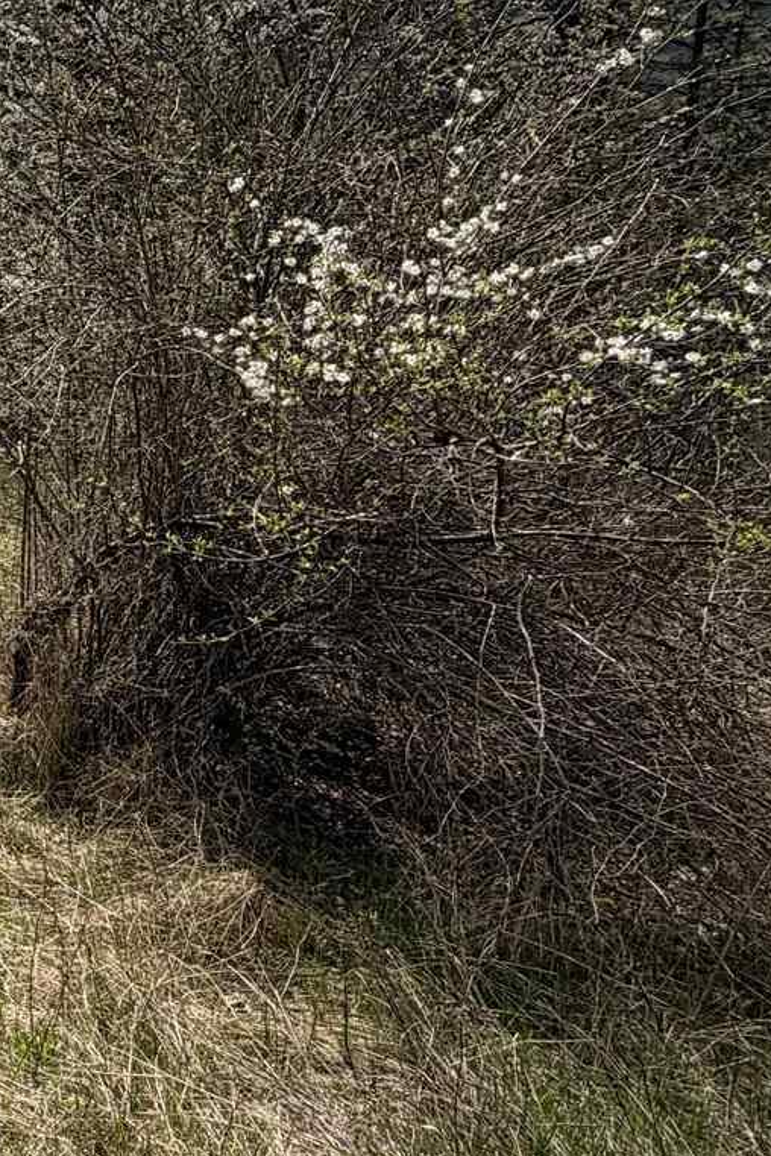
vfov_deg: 44.0
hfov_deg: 23.5
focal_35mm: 44
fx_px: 1413
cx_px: -426
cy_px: 411
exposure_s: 1/830
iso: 25
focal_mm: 2.22
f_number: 2.2
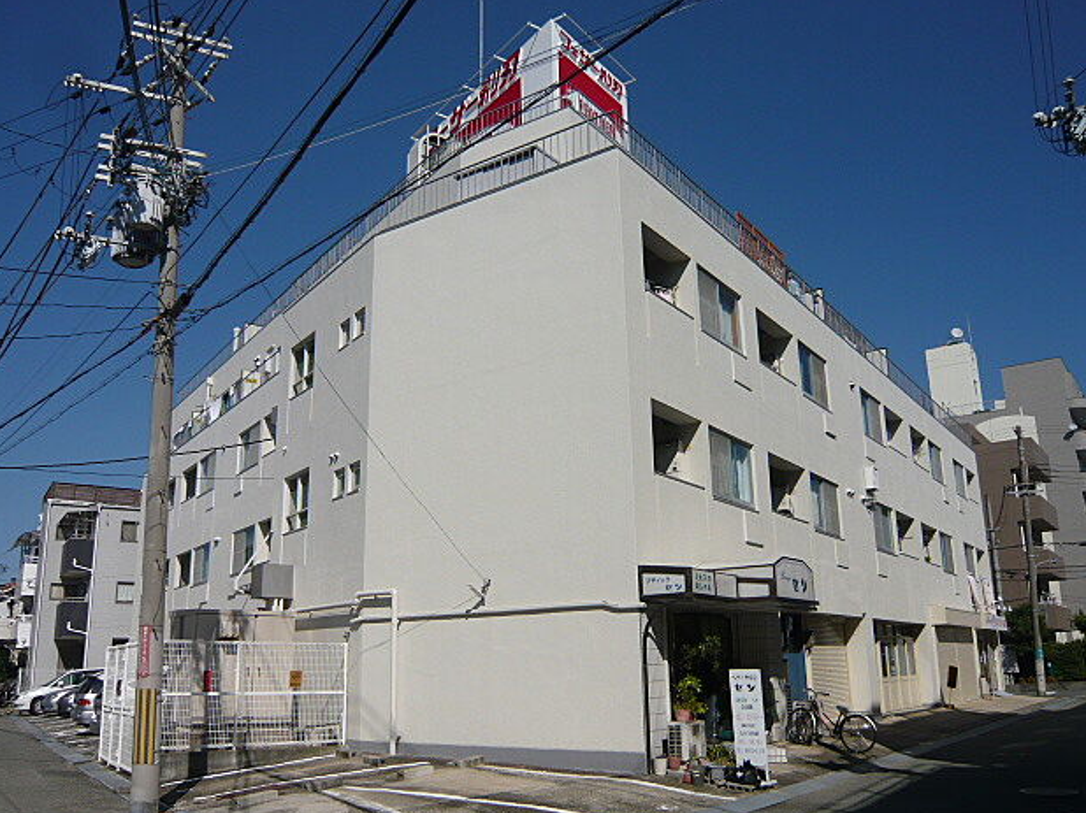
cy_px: 400
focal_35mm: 29
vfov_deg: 48.2
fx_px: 909
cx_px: 525
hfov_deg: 61.7
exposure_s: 1/640
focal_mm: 4.6
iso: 100
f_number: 8
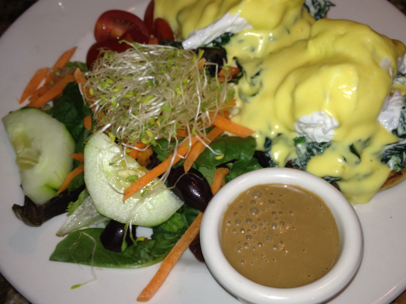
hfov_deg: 38.2
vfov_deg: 29.1
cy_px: 154
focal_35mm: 50
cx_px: 205
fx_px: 586
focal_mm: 4.28
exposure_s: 1/68
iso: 64
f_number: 2.4
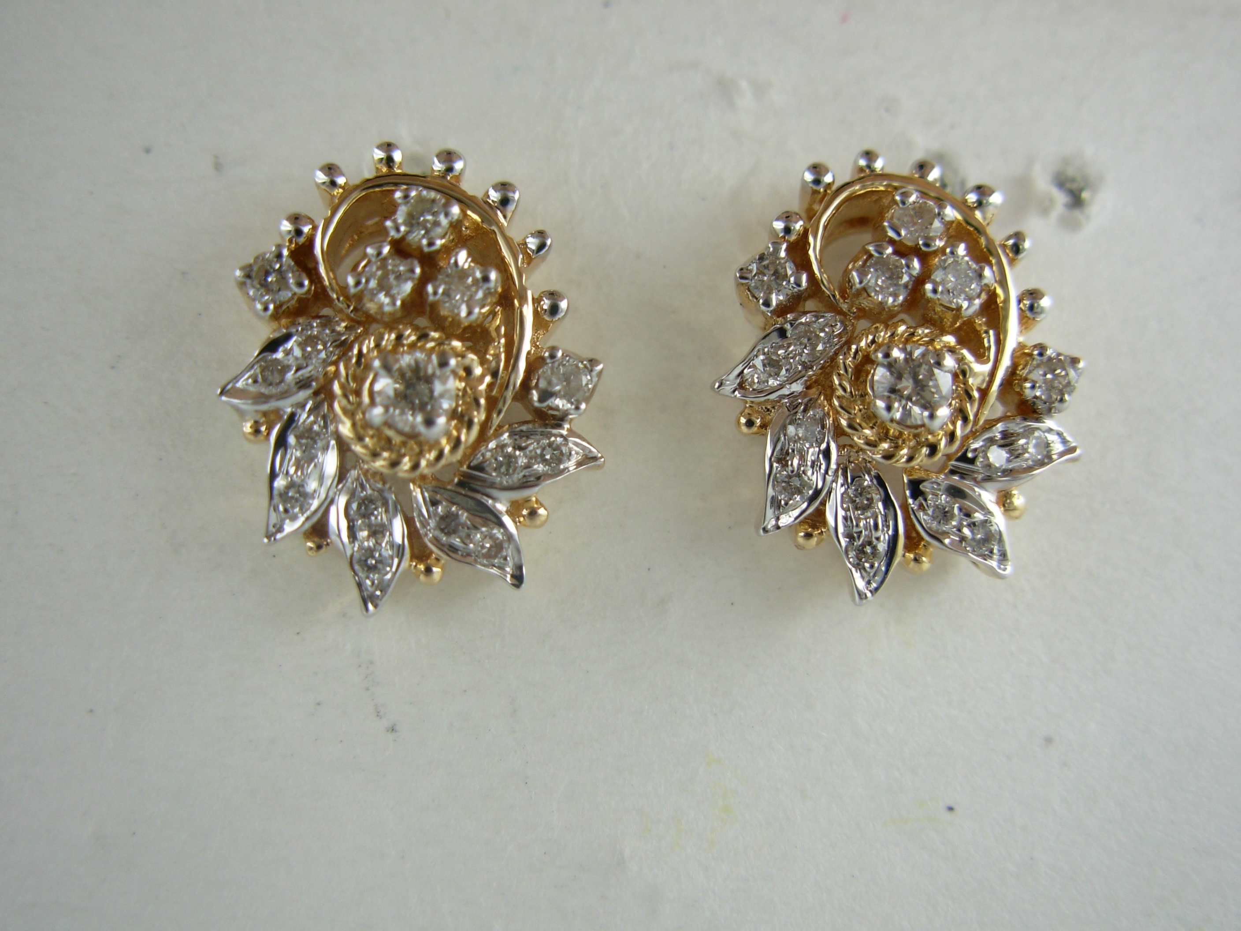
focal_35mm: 38
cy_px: 466
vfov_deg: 37.7
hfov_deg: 49.0
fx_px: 1362
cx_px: 620
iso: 50
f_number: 2.9
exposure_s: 1/222
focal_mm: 6.3
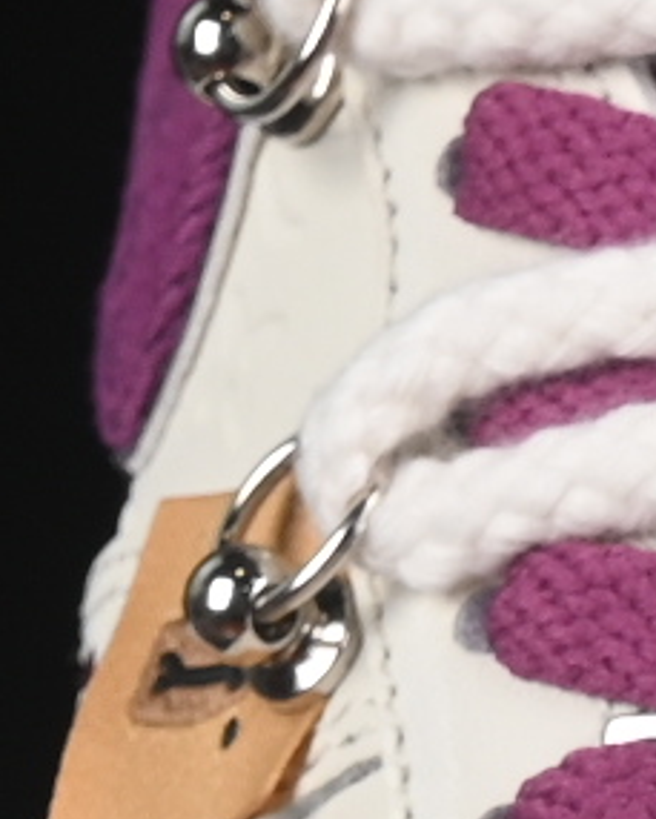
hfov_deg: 2.3
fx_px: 16591
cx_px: 1581
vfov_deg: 2.8
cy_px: 1088
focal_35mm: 684
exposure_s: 1/80
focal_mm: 50
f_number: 8
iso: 160
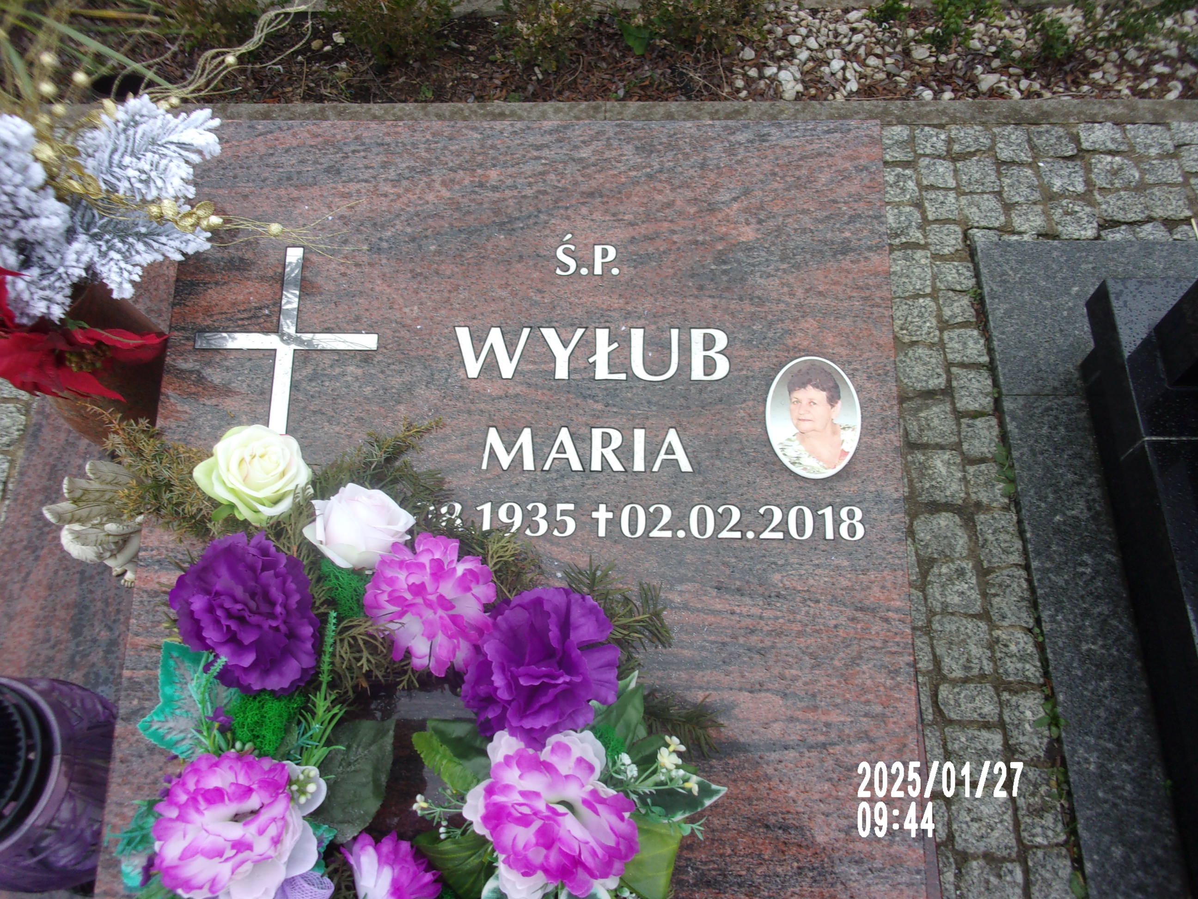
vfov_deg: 49.7
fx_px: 969
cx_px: 599
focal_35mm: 28
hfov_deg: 63.4
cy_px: 450
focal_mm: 5.1
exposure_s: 1/70
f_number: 3.9
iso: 80
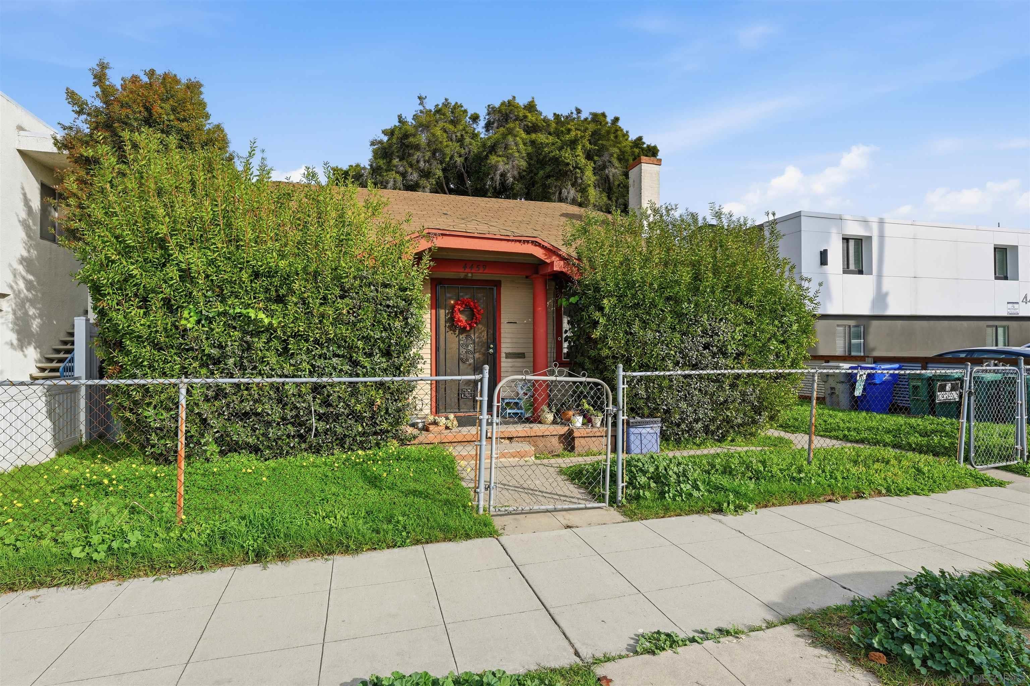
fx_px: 501
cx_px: 515
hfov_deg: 91.6
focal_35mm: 18
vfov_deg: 68.9
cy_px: 343
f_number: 8
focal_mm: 17.5
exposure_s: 1/1600
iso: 100
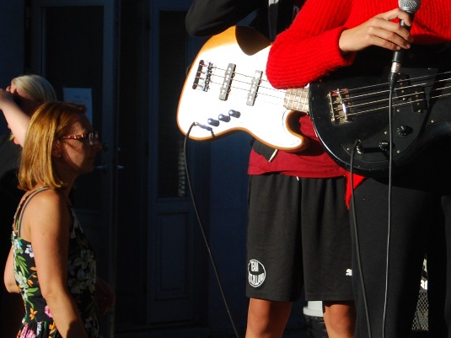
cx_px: 460
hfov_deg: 10.7
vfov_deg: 8.1
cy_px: 76
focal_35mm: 183
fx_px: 2384
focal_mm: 42
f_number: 4.8
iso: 200
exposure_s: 1/800
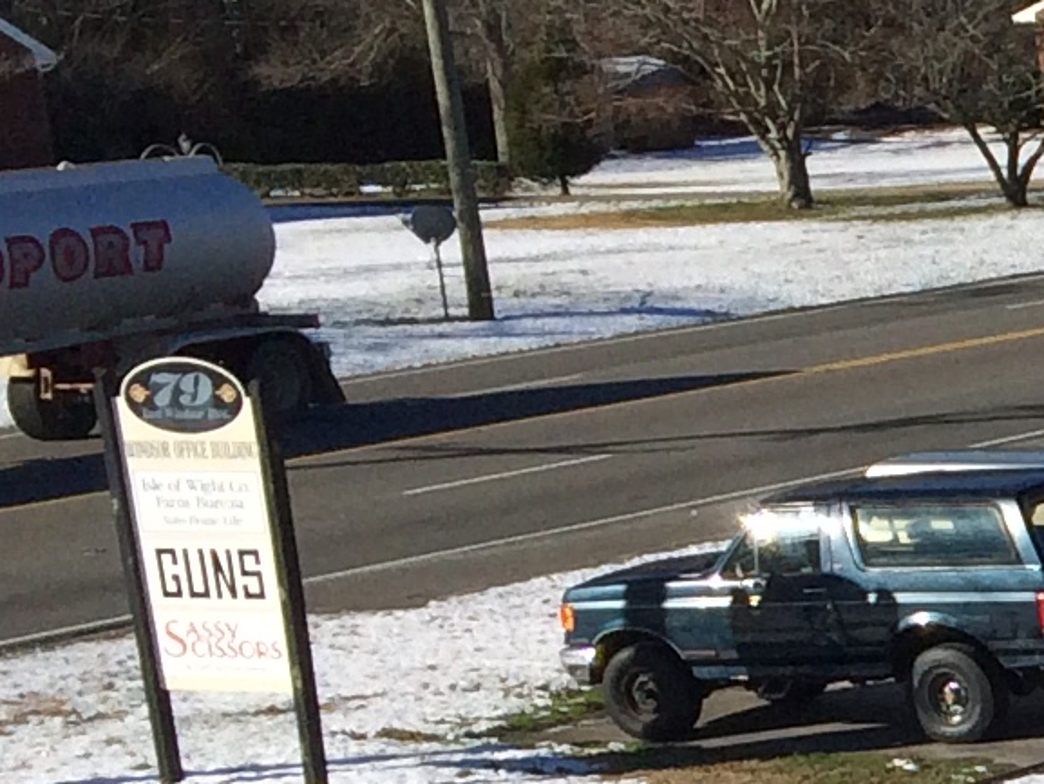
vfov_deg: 8.8
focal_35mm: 164
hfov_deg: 10.3
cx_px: 2571
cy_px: 1152
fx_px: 4947
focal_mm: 4.15
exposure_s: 1/2933
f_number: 2.2
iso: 32
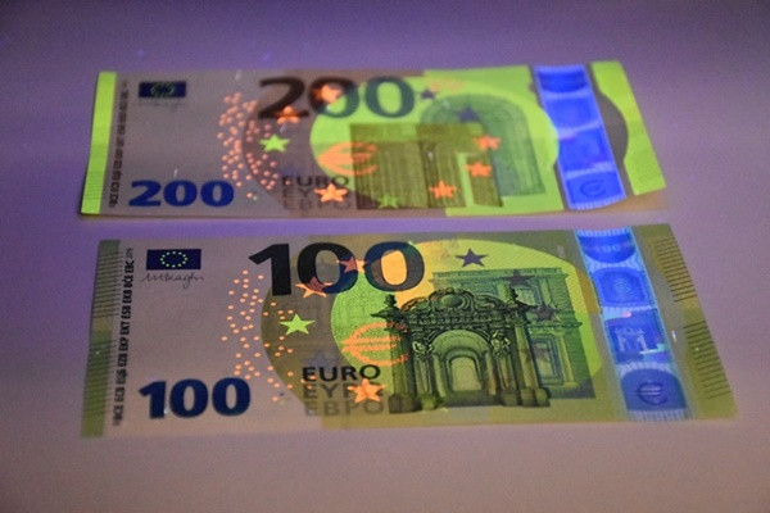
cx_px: 385
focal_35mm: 93
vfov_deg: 14.7
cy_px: 256
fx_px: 1989
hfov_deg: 21.9
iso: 12800
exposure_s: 1/20
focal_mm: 62
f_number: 5
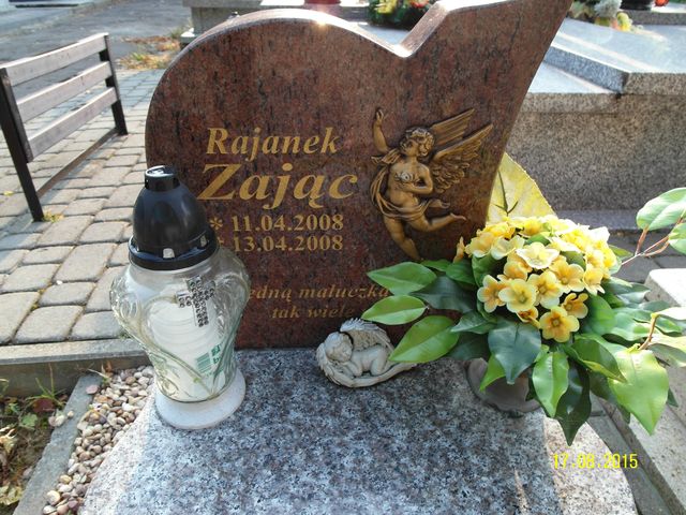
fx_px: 476
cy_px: 258
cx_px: 343
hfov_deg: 71.6
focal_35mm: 24
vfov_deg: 56.8
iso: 80
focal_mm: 5.2
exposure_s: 1/90
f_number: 3.4
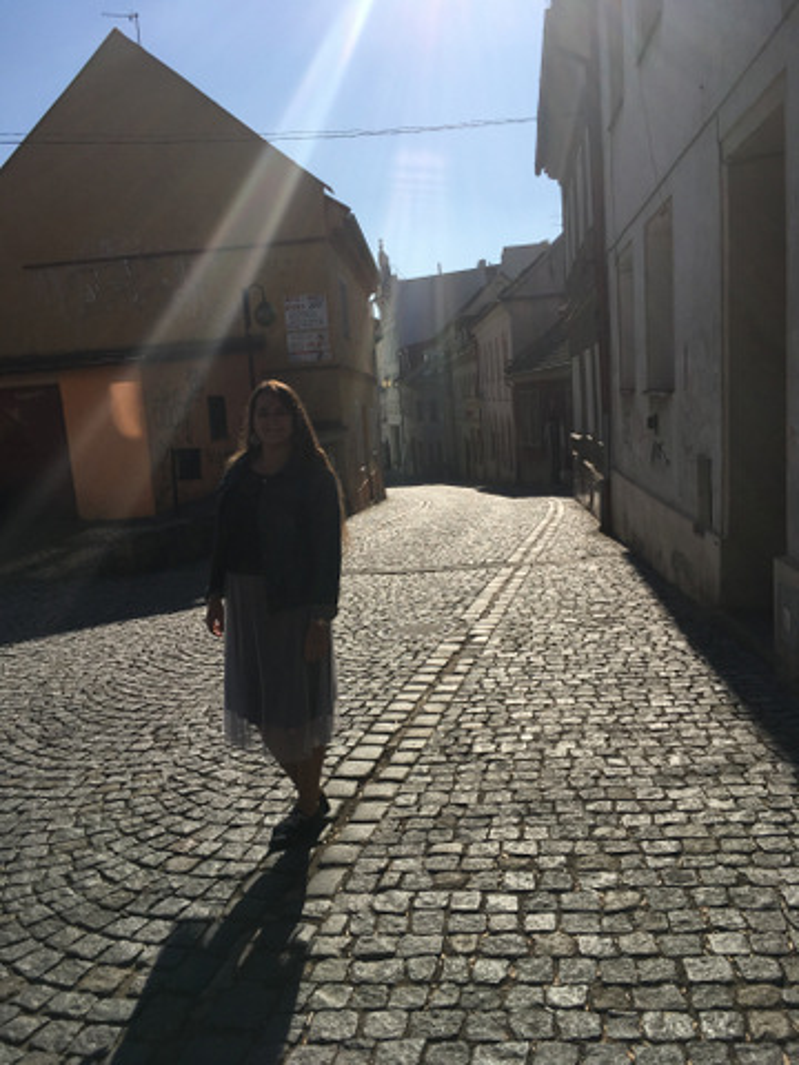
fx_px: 892
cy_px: 532
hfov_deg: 48.2
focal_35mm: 29
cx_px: 400
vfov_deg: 61.7
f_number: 2.2
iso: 25
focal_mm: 4.15
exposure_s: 1/3846
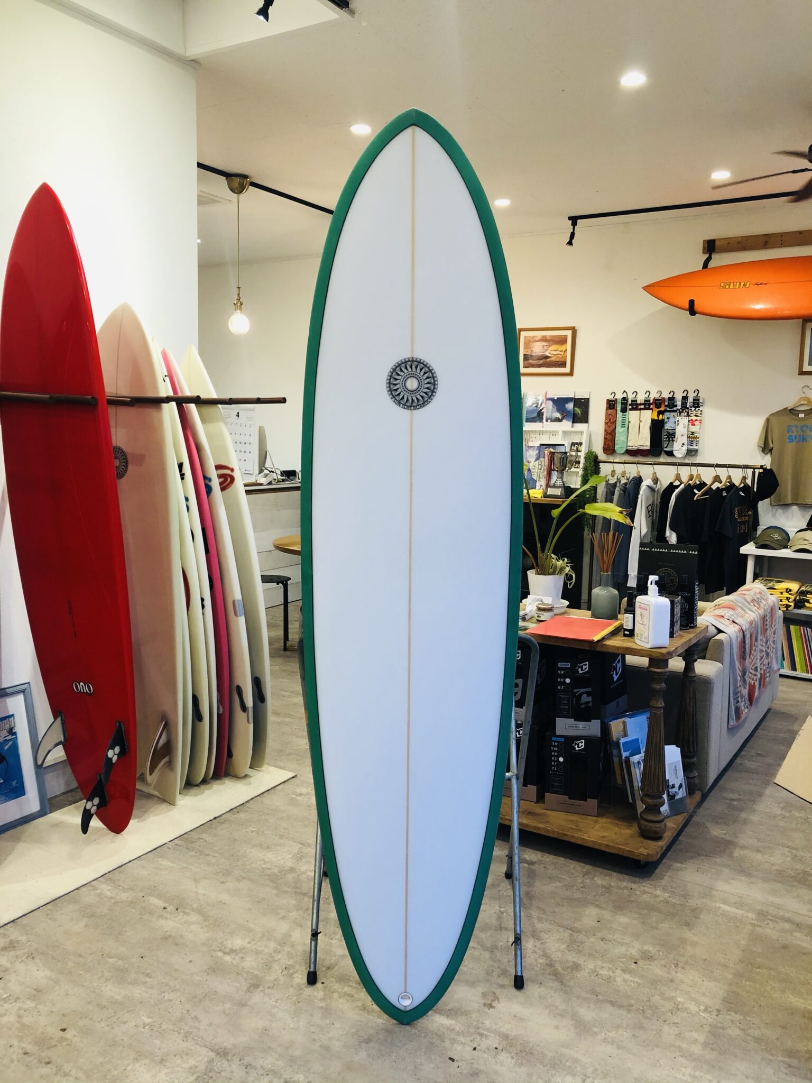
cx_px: 406
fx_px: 876
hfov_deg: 49.7
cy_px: 542
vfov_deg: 63.4
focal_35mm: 28
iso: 40
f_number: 1.8
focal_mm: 3.99
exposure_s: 1/17
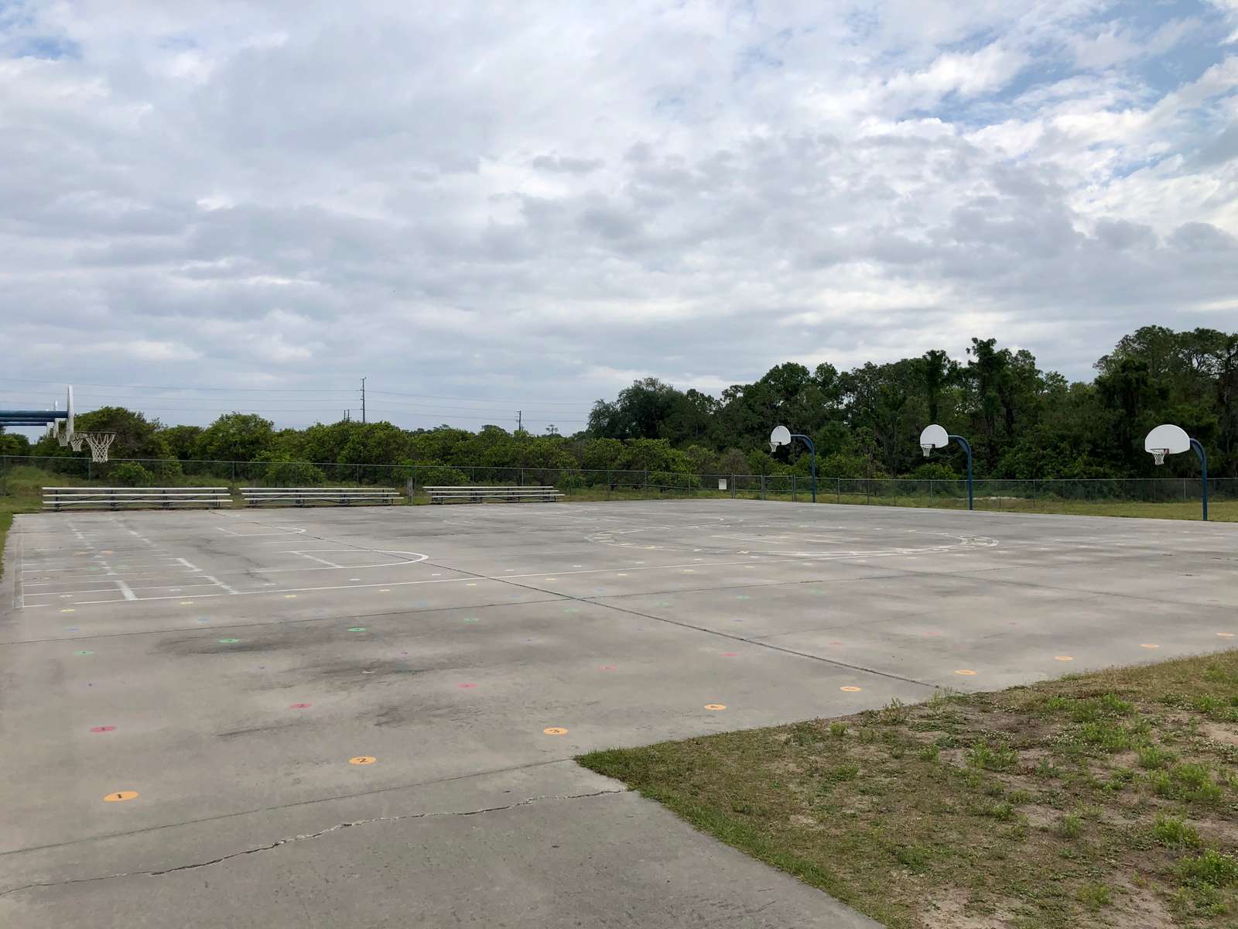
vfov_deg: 49.7
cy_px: 464
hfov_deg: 63.4
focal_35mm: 28
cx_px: 619
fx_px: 1001
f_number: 1.8
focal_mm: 4
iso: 20
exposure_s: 1/3436
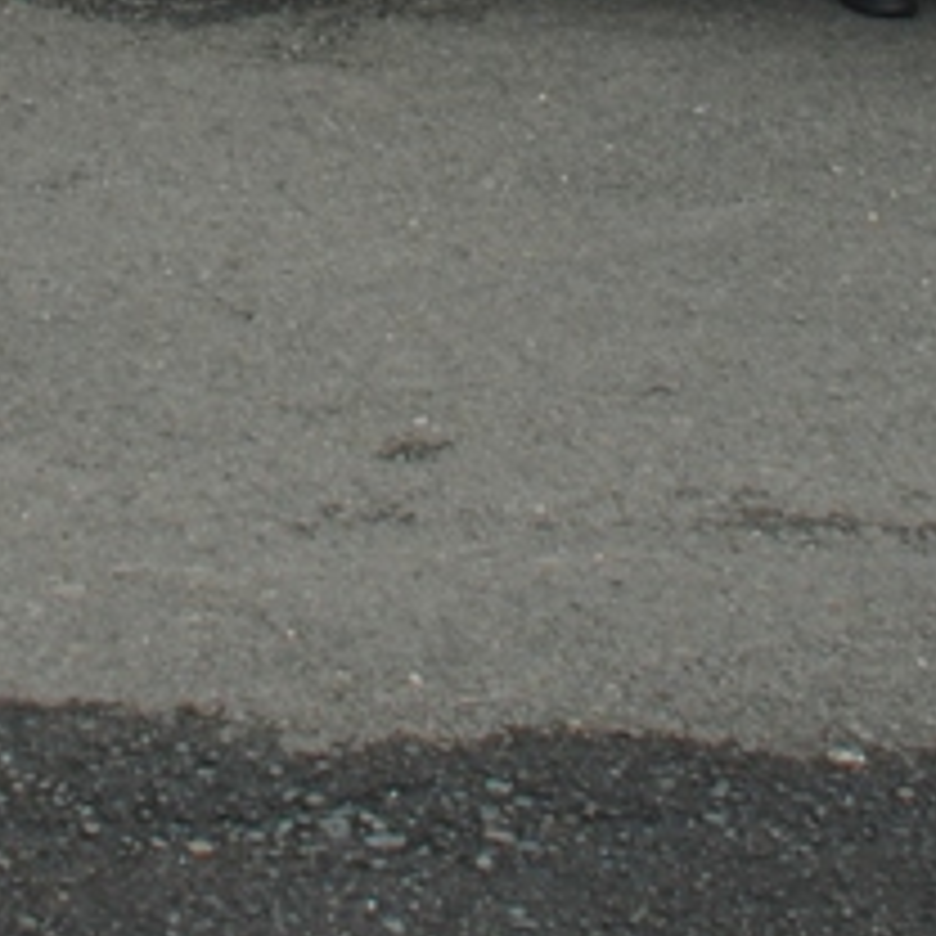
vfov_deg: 10.6
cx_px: 169
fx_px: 4742
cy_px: -778
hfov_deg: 11.2
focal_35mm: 155
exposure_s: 1/200
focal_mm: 22
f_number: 7.1
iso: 100
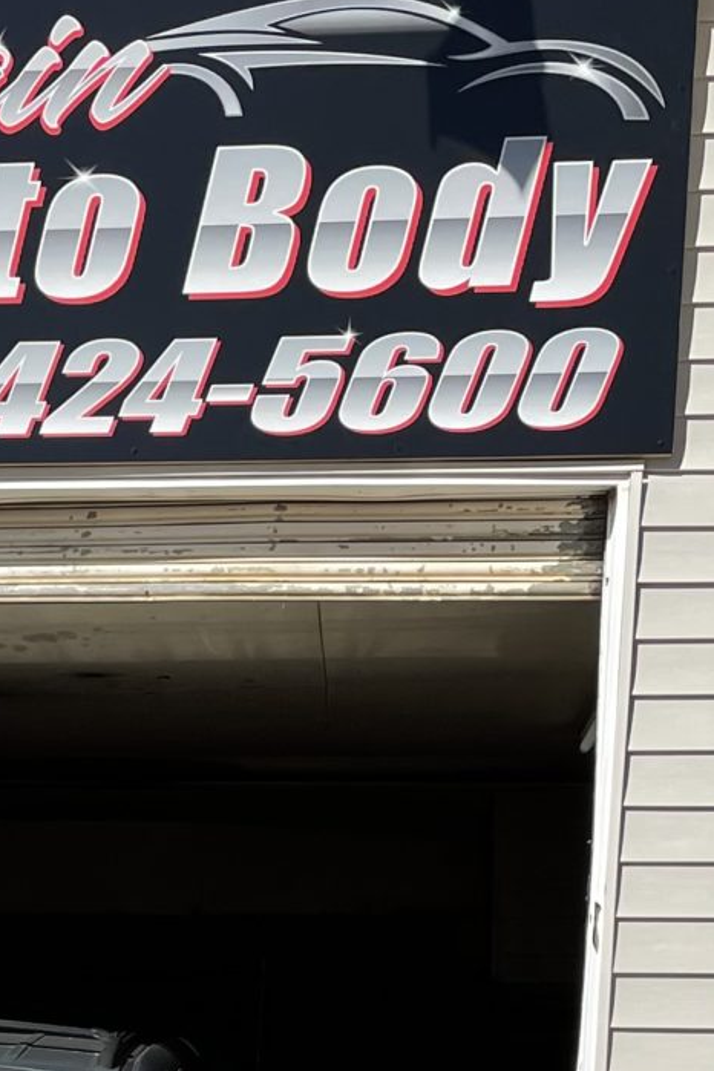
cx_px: -250
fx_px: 2945
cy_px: 1331
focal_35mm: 99
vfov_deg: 19.3
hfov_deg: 13.3
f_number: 1.6
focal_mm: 4.2
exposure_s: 1/5051
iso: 32
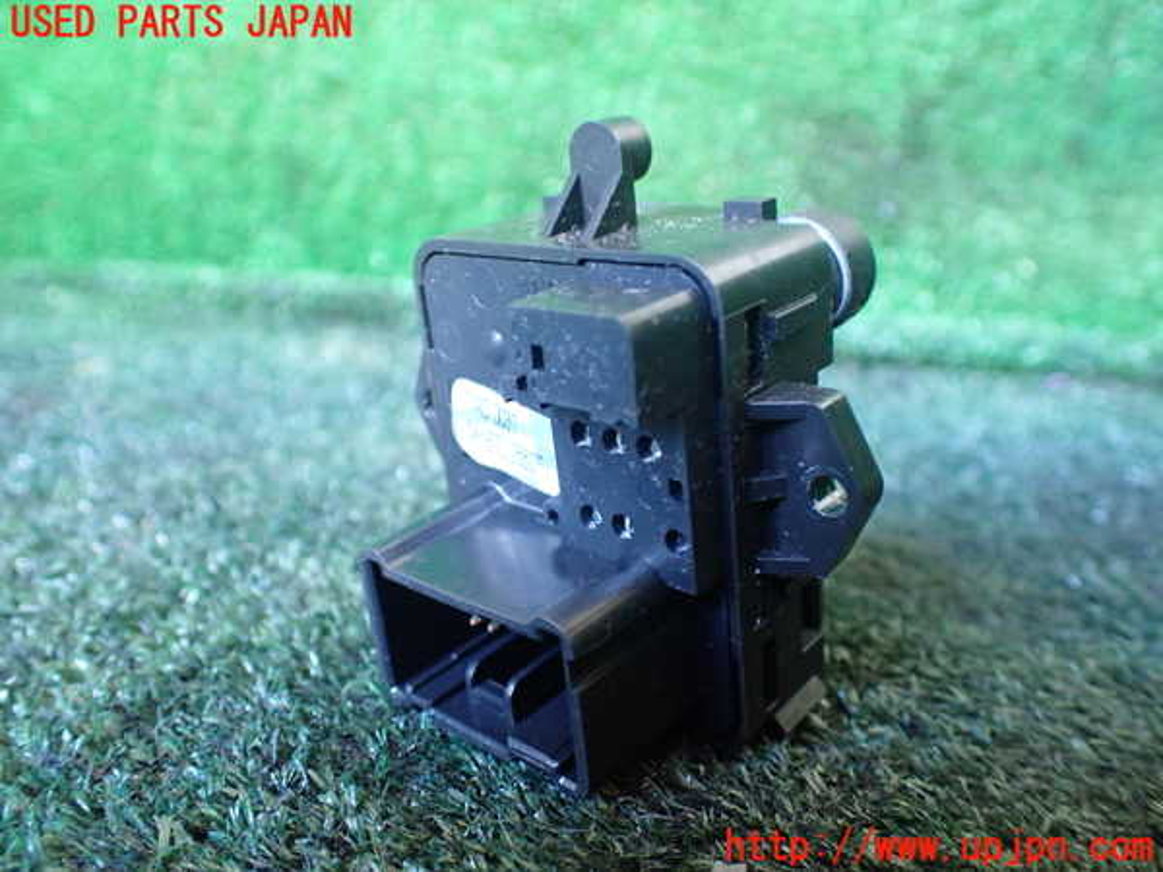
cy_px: 436
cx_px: 582
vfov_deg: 46.8
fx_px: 1008
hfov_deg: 60.0
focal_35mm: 30
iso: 800
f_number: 2.3
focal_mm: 5.4
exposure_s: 1/40
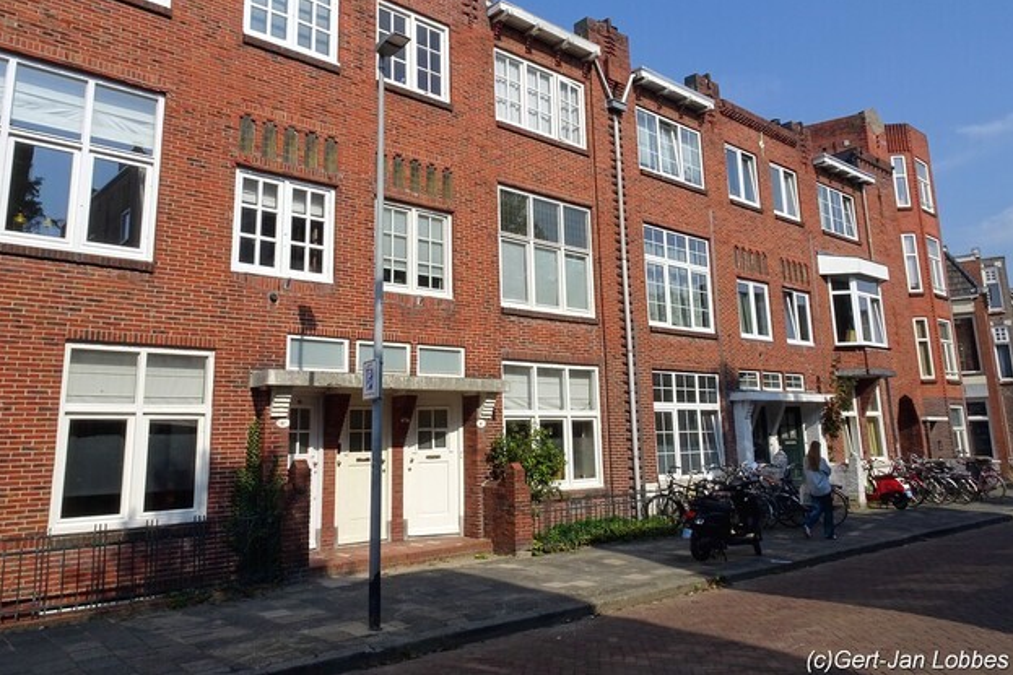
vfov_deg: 49.3
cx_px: 489
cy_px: 282
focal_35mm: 26
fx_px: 731
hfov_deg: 69.4
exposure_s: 1/250
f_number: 8
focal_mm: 4.1
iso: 80
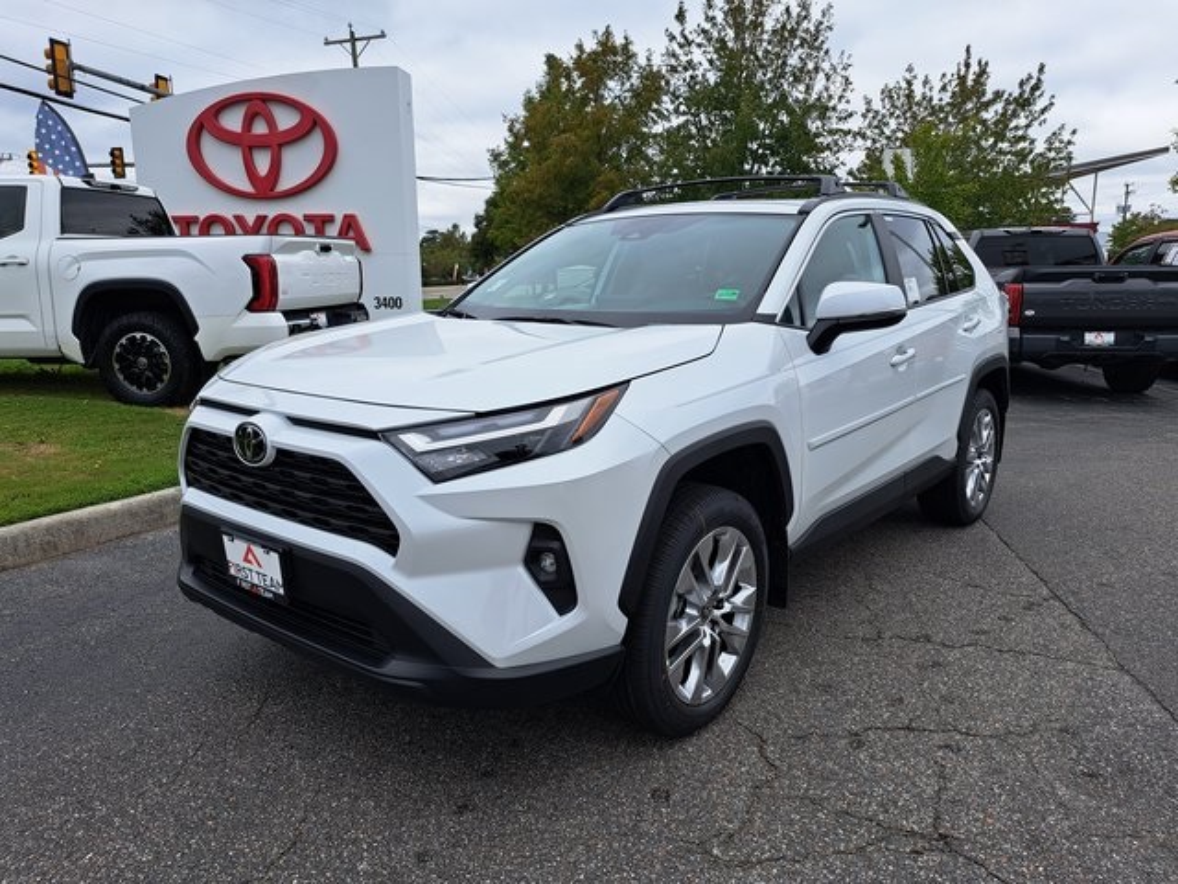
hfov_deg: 71.6
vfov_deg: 56.8
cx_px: 589
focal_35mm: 24
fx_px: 817
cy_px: 442
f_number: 1.8
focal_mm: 5.23
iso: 50
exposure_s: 1/473
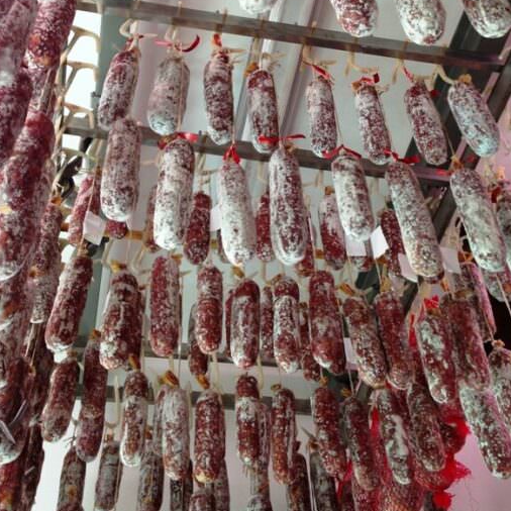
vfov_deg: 33.7
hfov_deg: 34.7
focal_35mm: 49
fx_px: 818
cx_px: 269
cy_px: 107
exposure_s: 1/30
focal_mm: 4.12
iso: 50
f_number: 2.4
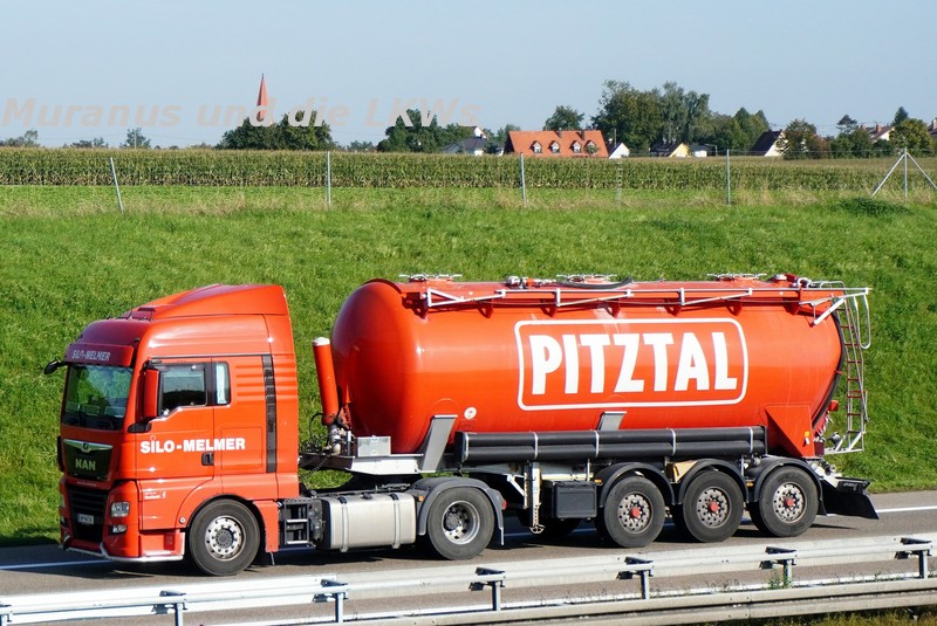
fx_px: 1954
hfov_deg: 27.0
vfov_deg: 18.2
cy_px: 313
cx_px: 468
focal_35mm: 75
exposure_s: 1/4000
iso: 800
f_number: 5.6
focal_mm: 50
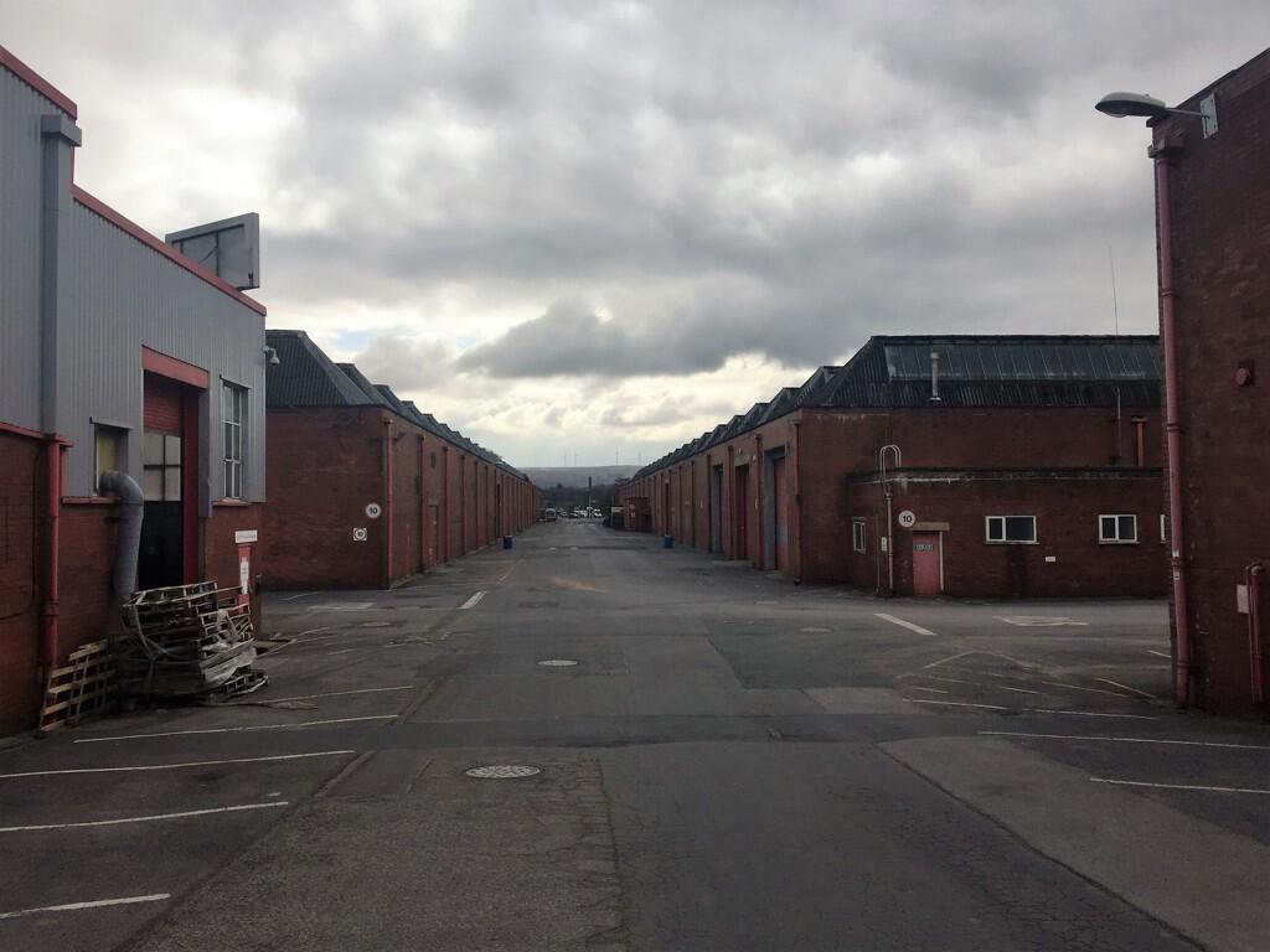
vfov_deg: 48.2
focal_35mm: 29
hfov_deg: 61.7
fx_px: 1064
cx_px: 635
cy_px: 476
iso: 32
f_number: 2.2
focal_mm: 4.15
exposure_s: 1/3049
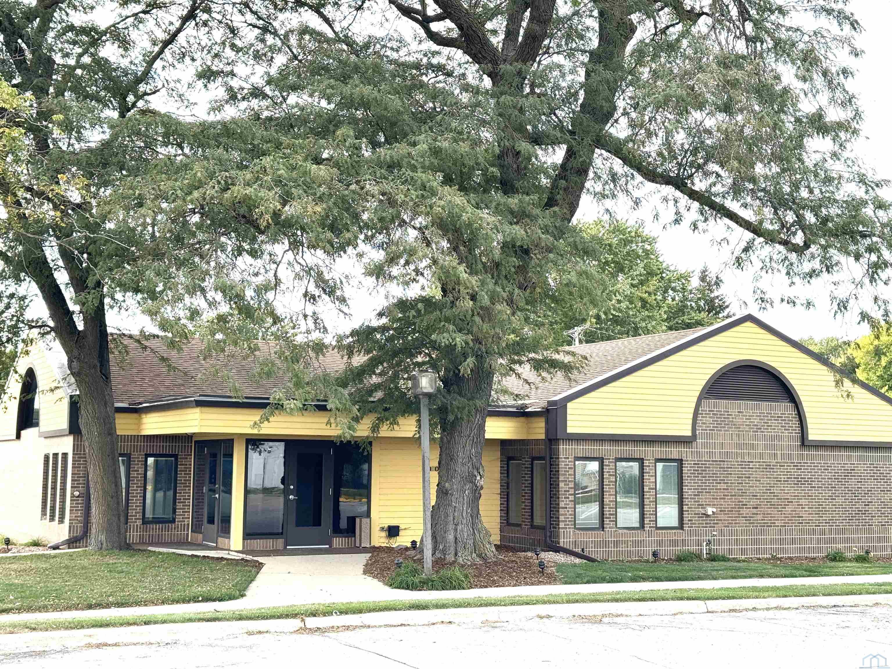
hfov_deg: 39.7
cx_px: 446
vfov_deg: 30.3
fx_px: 1237
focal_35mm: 48
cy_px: 334
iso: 64
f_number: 1.78
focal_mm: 6.76
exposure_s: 1/865
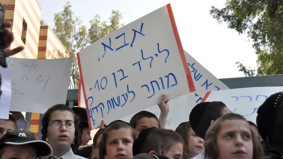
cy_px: 86
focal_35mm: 51
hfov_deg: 40.6
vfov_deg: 23.5
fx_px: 383
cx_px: 143
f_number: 8
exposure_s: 1/250
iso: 200
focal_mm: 32
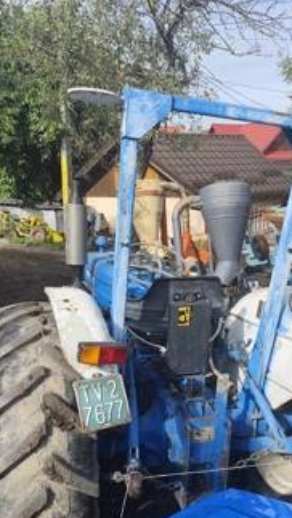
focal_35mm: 31
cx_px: 197
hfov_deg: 37.4
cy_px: 314
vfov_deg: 62.0
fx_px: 426
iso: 50
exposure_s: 1/710
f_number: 1.65
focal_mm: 6.19
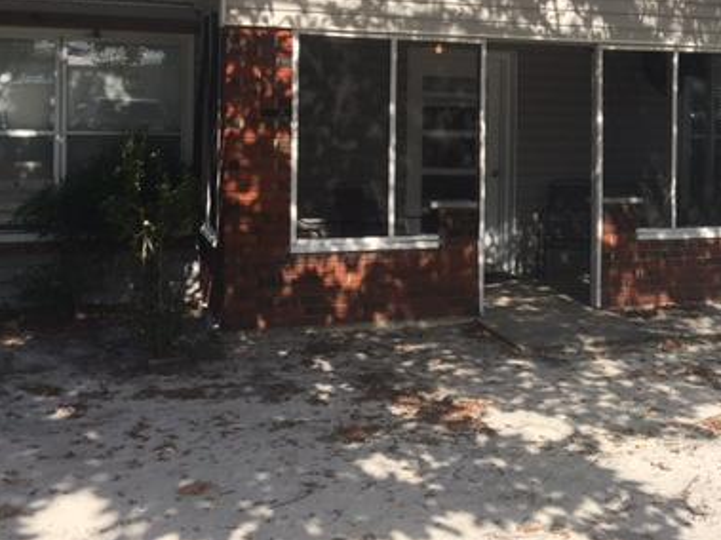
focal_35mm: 49
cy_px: 145
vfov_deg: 29.3
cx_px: 544
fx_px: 1020
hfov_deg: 37.9
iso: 25
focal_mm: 4.15
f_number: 2.2
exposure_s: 1/1131
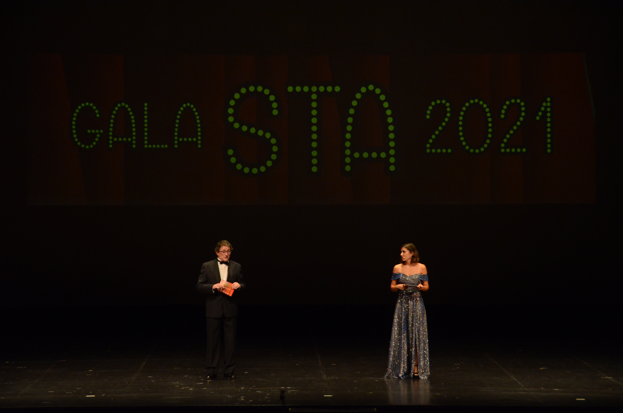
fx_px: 1813
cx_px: 312
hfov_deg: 19.5
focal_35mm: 105
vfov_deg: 13.0
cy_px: 206
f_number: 5
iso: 2500
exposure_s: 1/125
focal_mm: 70
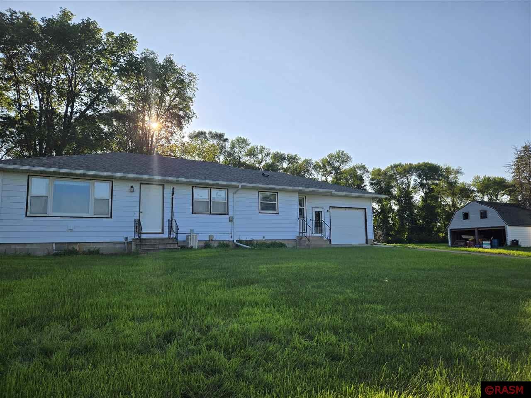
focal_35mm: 23
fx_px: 353
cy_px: 199
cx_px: 266
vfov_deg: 58.9
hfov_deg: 73.9
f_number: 1.8
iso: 25
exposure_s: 1/1517
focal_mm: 5.4
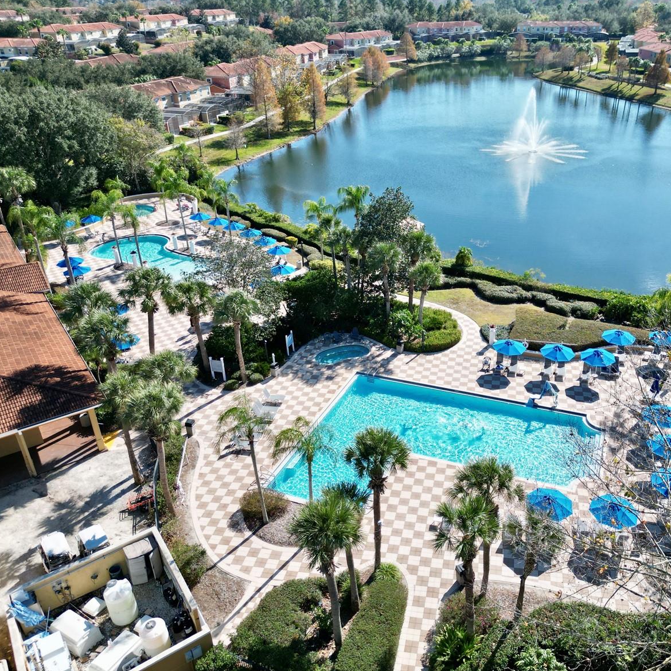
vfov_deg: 55.6
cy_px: 338
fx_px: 636
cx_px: 408
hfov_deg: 55.1
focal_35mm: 29
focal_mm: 6.72
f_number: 1.7
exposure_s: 1/2000
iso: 200
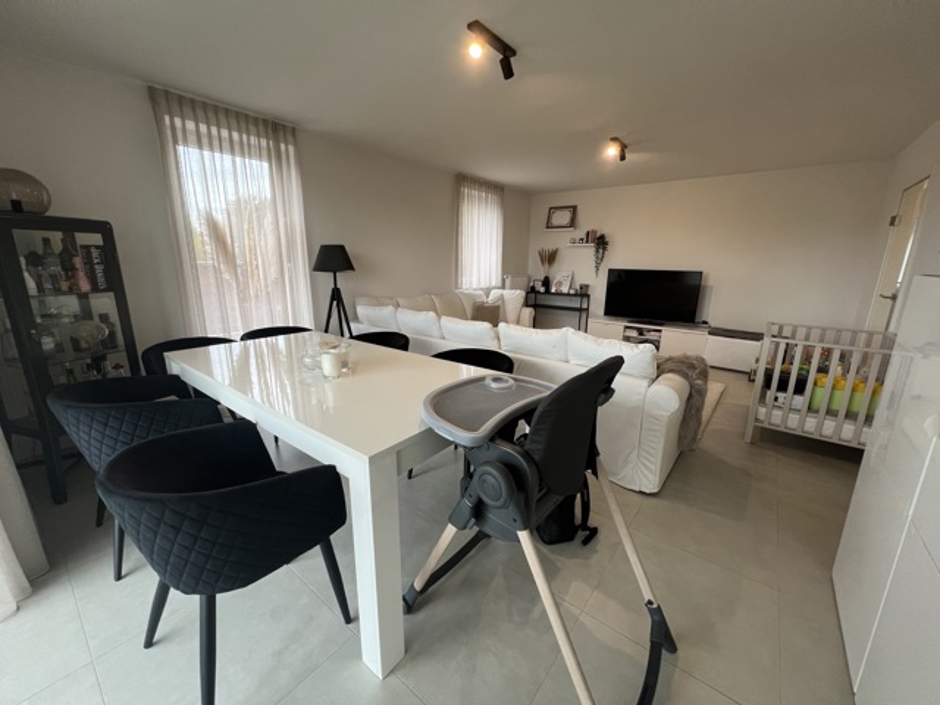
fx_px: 353
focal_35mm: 13
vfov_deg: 89.9
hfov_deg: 106.2
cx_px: 470
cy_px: 352
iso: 160
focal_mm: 1.57
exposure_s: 1/100
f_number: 1.8
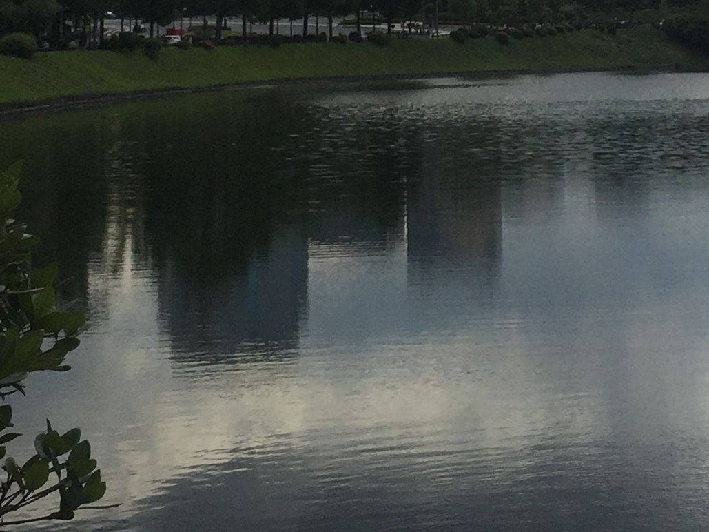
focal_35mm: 92
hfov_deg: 20.9
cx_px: 638
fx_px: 1885
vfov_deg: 15.7
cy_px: -45
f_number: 2.2
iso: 32
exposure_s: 1/4950
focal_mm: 4.15
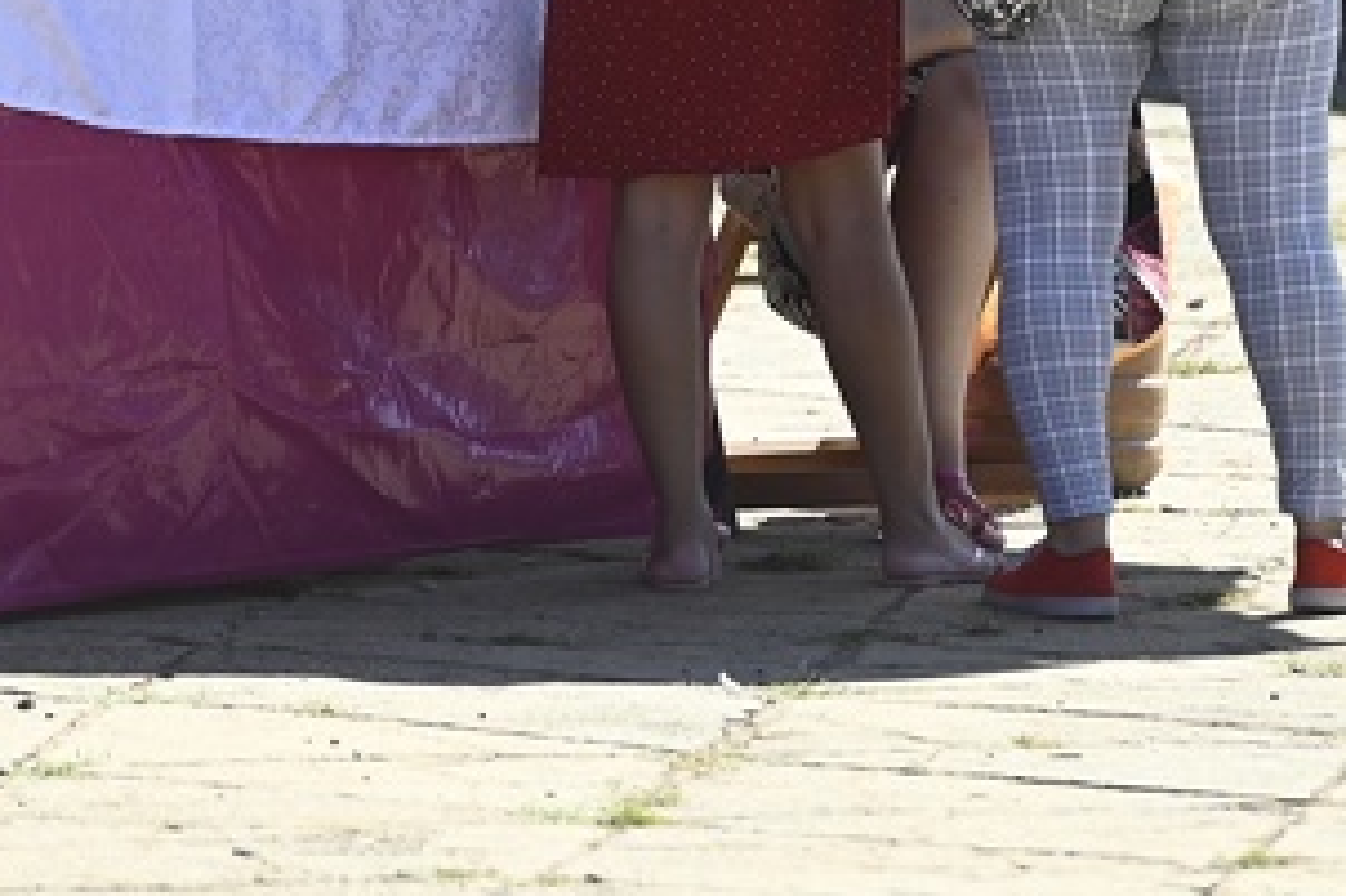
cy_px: -499
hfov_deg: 3.1
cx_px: 900
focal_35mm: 667
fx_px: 24924
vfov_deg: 2.1
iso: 200
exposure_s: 1/1000
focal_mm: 200
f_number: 4
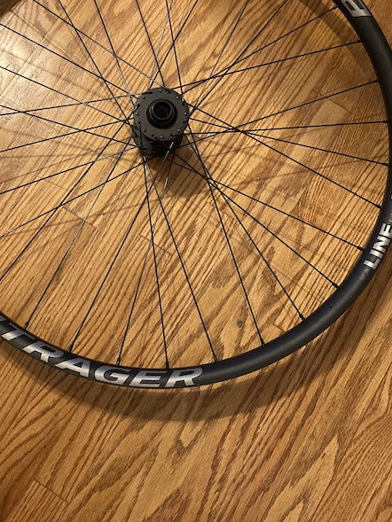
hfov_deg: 37.5
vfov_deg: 48.6
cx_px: 152
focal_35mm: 38
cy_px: 199
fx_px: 574
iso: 400
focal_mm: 3.99
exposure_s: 1/30
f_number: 1.8
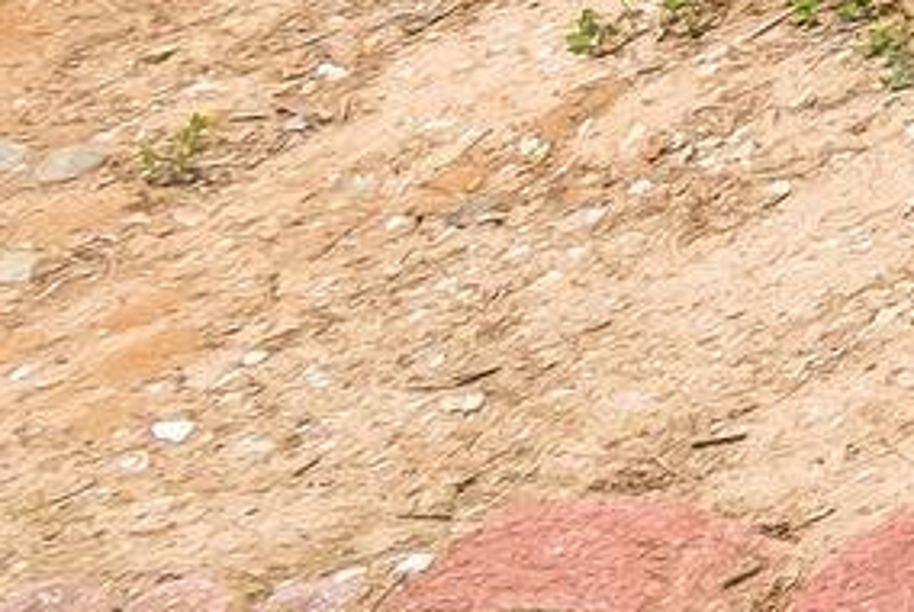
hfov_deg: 10.4
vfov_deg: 10.0
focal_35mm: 108
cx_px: 2983
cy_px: -1129
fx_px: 2745
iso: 200
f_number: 10
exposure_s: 1/320
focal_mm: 10
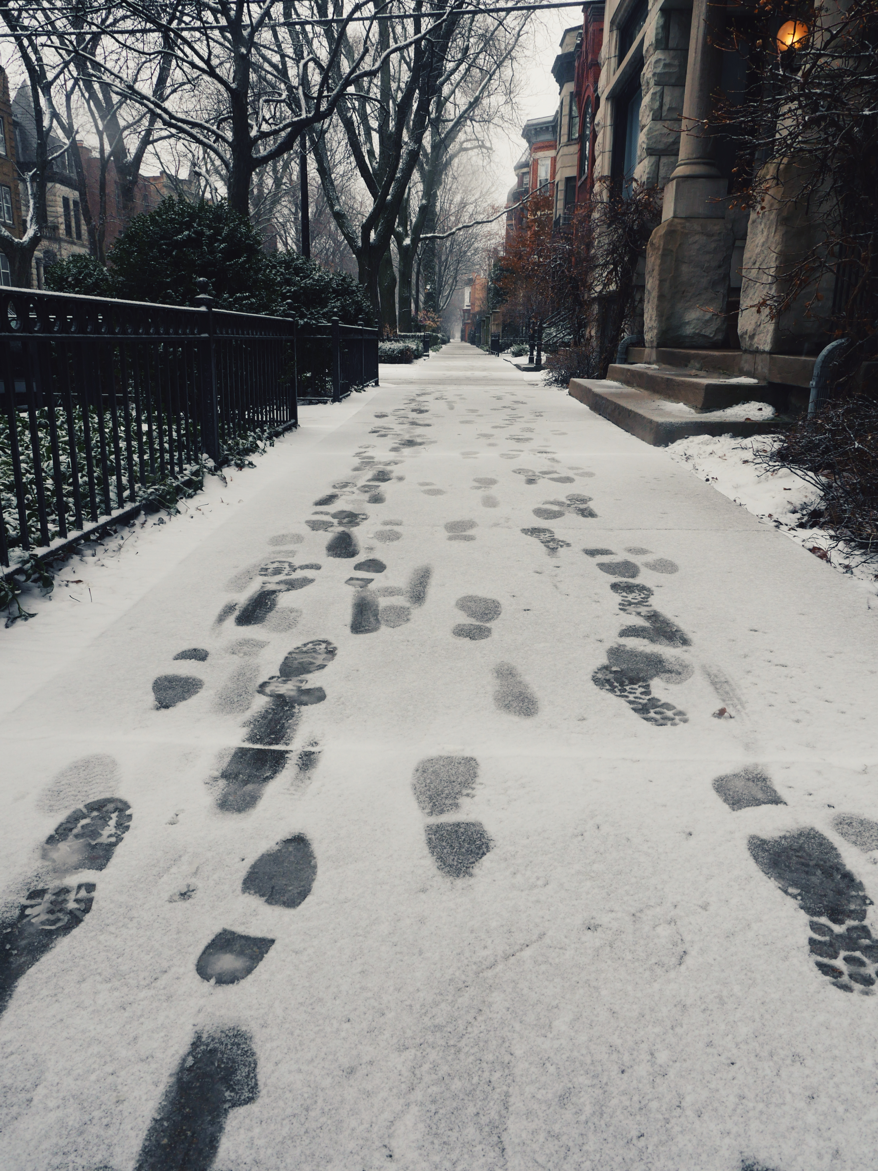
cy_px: 586
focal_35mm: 24
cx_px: 439
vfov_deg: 71.6
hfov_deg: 56.8
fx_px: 812
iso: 200
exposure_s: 1/100
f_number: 6.3
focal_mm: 12
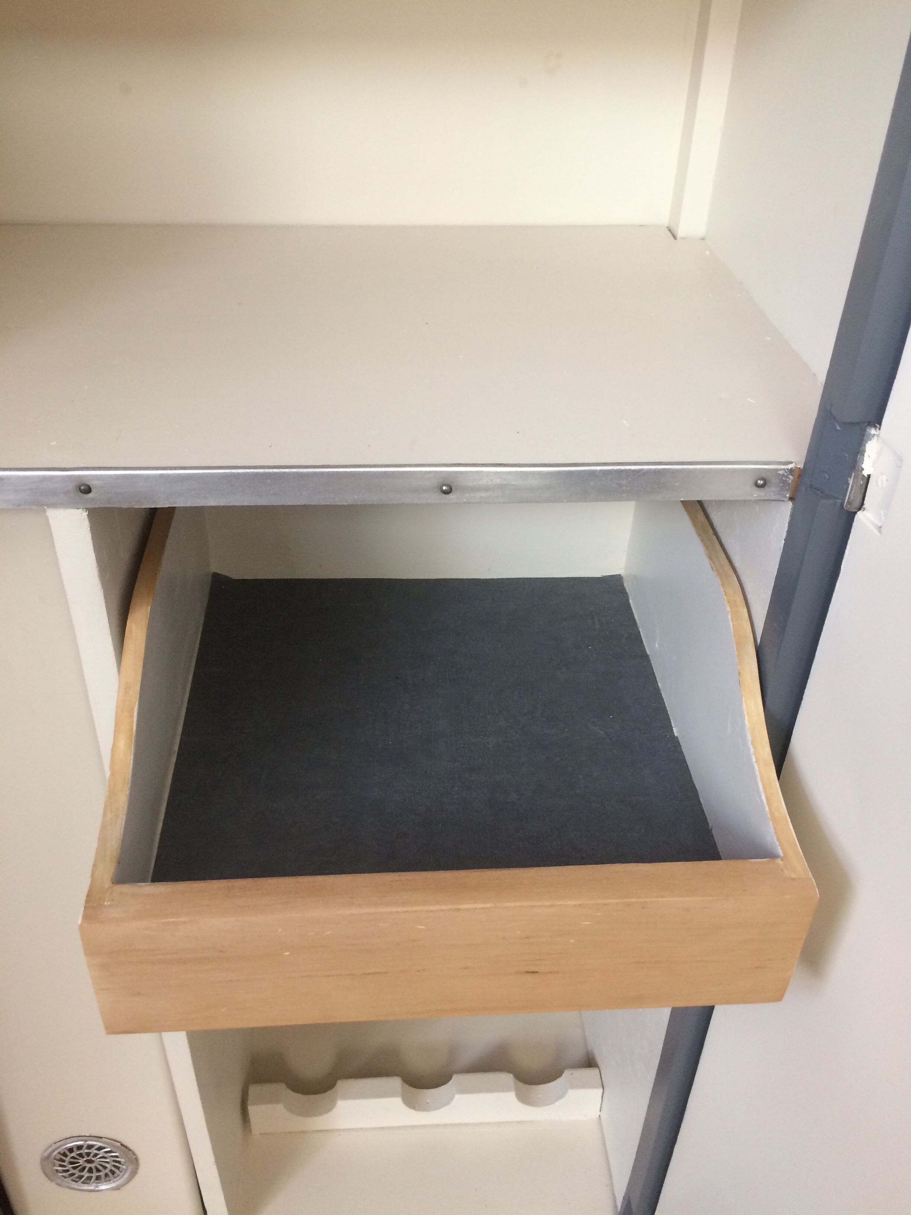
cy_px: 608
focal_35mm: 29
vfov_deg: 61.7
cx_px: 456
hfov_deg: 48.2
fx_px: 1018
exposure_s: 1/33
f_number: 2.2
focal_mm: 4.15
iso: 80
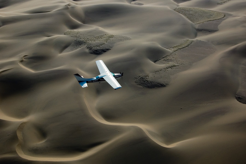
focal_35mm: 42
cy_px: 82
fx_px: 287
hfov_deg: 46.4
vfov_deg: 31.8
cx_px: 123
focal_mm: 28
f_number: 8
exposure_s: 1/1250
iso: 200
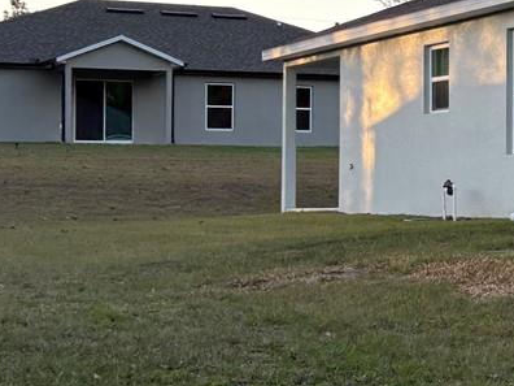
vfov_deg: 14.1
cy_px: 138
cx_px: 783
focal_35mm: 105
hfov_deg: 16.9
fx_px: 1559
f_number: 1.6
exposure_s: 1/701
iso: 50
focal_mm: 5.96
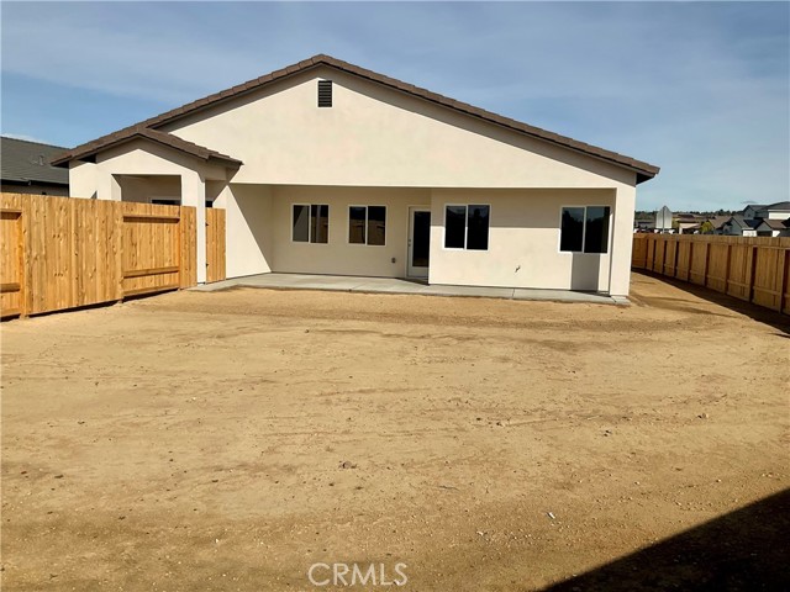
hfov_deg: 61.7
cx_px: 395
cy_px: 296
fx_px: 662
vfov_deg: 48.2
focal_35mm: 29
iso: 16
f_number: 1.8
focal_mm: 3
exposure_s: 1/4785
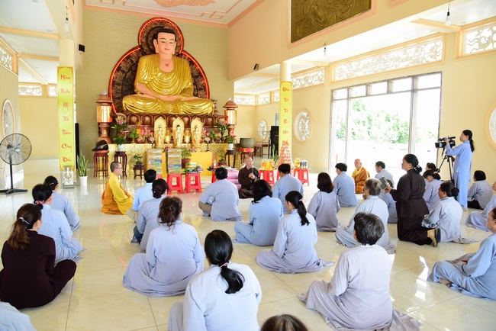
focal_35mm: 24
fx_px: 331
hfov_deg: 73.7
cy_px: 166
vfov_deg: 53.2
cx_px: 248
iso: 640
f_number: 5.6
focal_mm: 24
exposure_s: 1/60
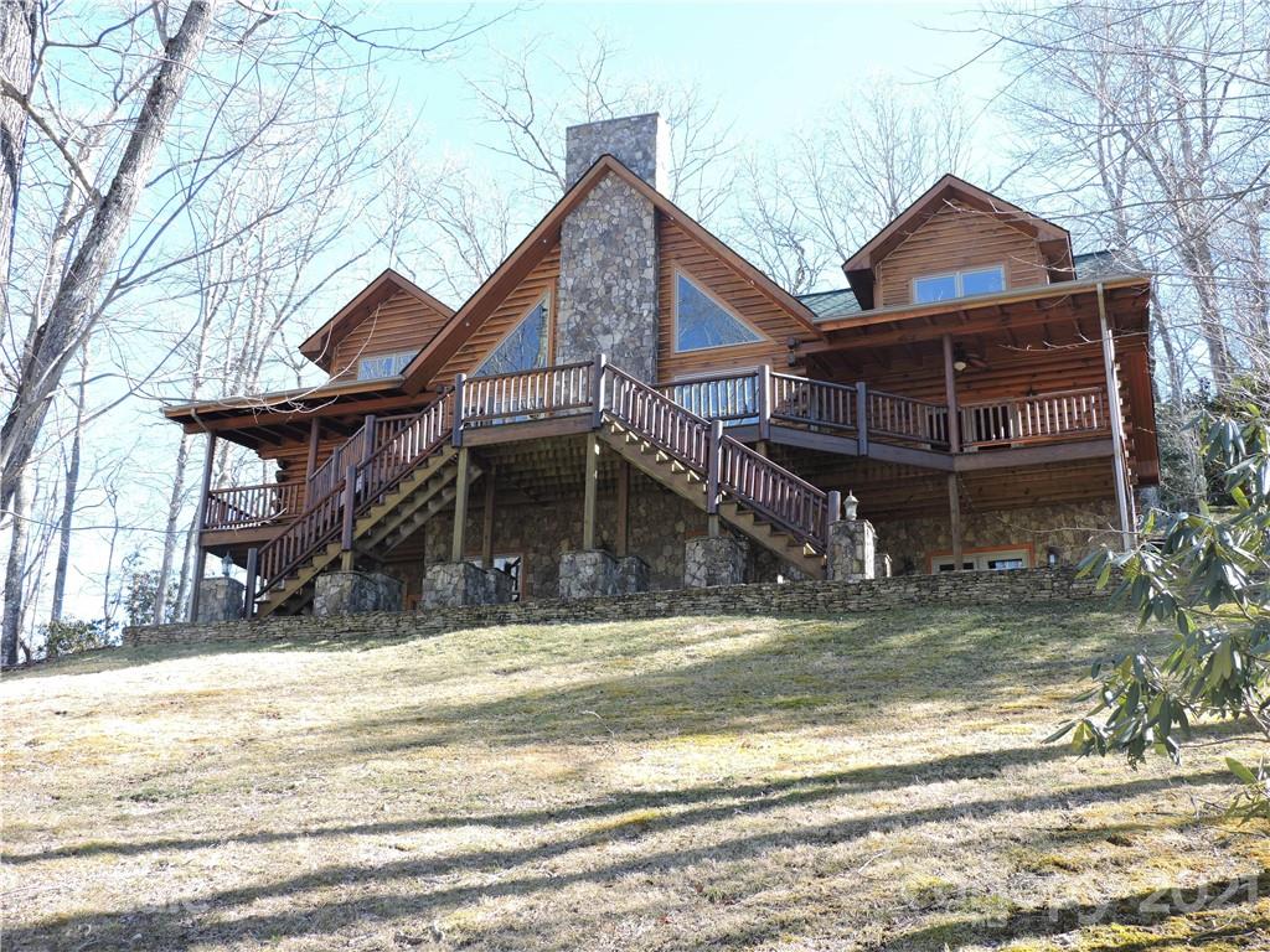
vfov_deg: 36.0
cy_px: 476
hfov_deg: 46.8
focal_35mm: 40
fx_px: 1468
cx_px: 635
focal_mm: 7.1
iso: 100
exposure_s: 1/125
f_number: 3.3
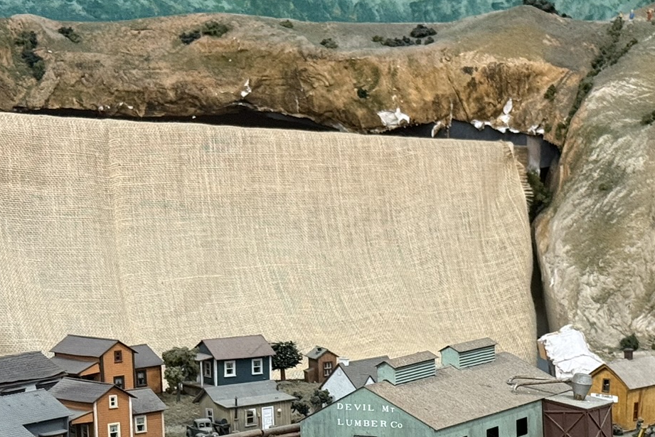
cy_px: 371
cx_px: 405
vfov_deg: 12.3
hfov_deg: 18.4
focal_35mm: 111
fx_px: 2019
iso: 200
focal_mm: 6.76
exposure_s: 1/40
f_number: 1.78
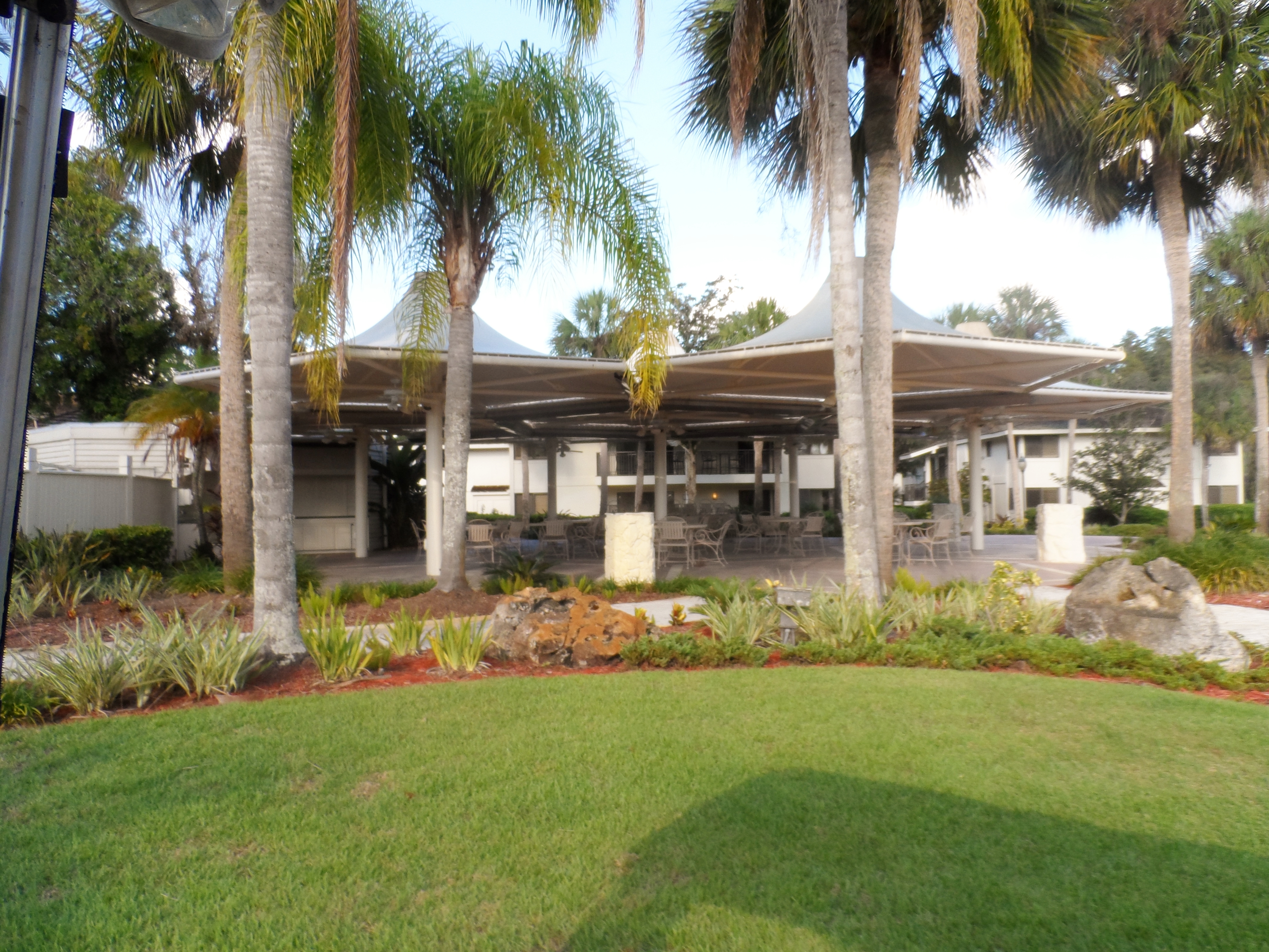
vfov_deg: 56.8
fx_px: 880
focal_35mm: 24
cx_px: 634
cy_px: 476
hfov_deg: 71.6
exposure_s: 1/250
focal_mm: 4
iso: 80
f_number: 3.2
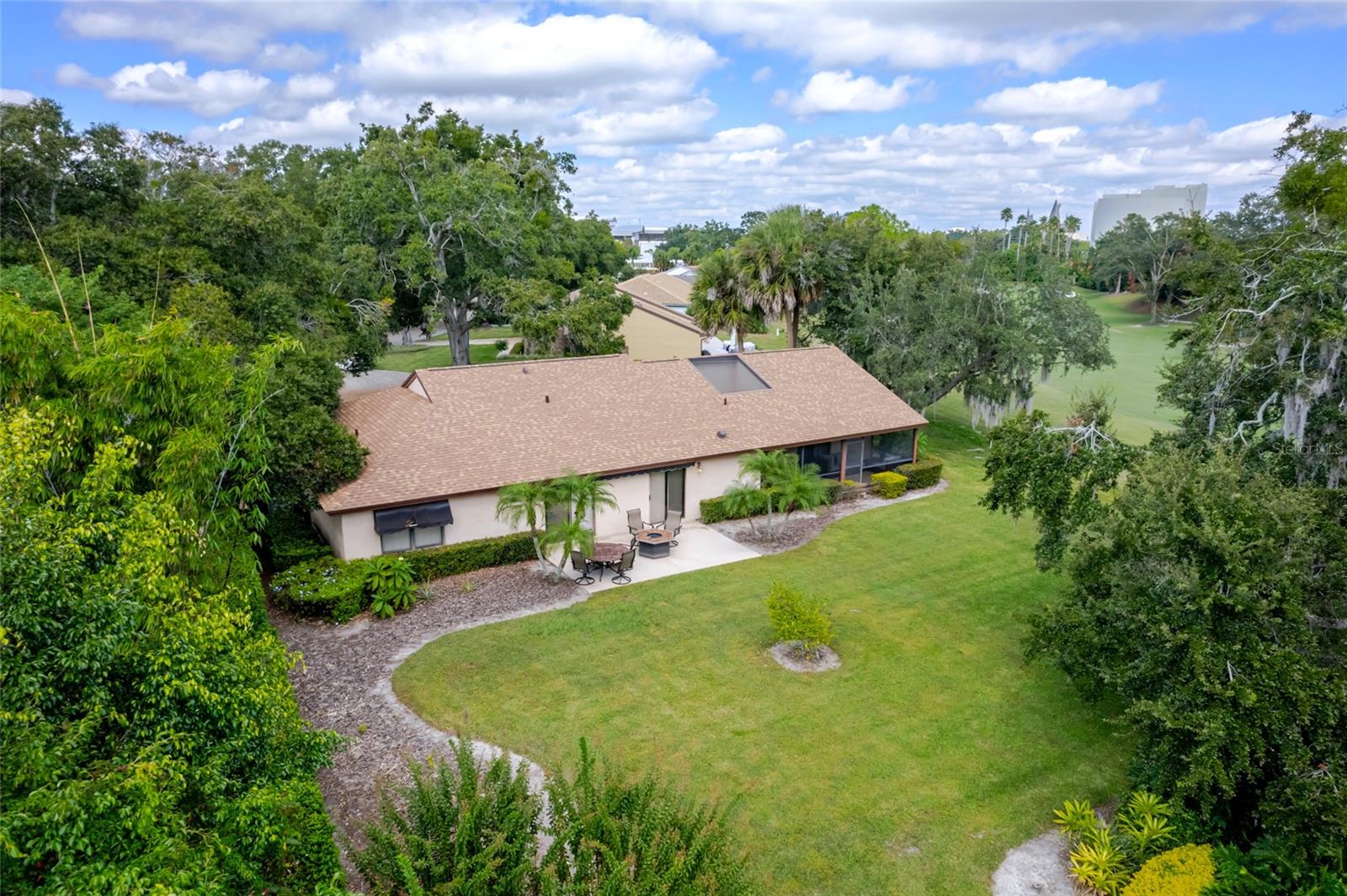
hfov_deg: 78.6
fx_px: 823
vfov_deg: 57.2
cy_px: 448
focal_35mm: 22
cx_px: 674
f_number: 2.8
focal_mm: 8.4
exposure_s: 1/40
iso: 100
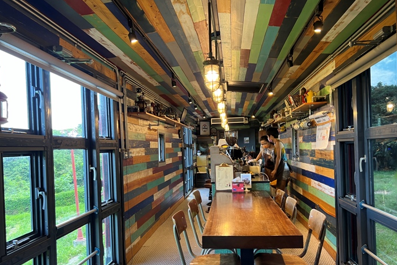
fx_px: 331
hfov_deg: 61.9
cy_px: 150
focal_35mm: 30
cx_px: 209
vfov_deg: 43.5
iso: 80
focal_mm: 5.7
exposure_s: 1/60
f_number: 1.5
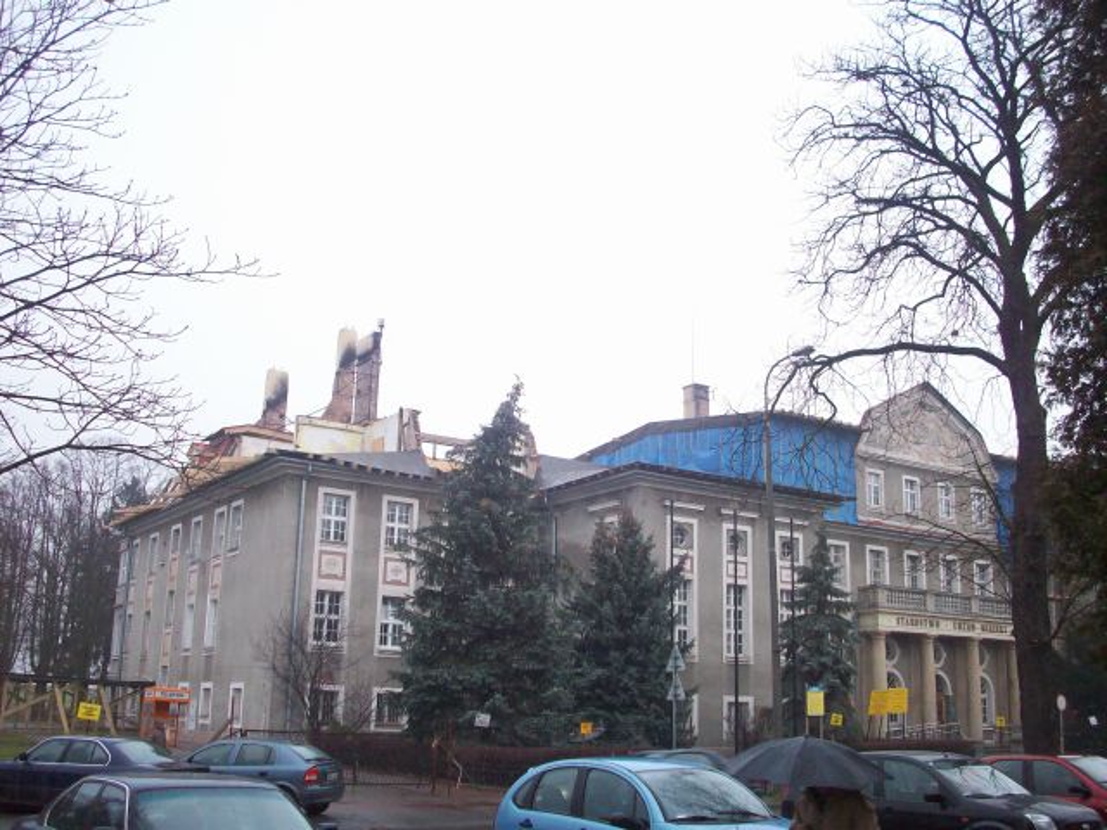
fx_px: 1183
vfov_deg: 38.7
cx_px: 554
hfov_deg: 50.1
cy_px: 415
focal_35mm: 37
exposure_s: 1/64
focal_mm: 6.2
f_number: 2.8
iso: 136
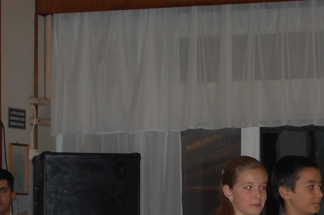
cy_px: 207
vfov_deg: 6.4
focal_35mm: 213
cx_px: 276
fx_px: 1916
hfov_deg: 9.6
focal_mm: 55
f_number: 5.6
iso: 640
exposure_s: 1/60
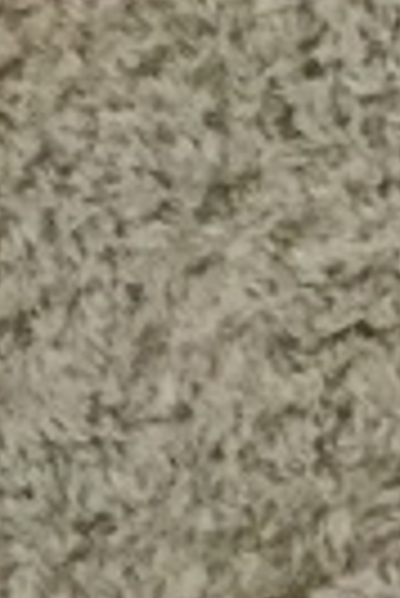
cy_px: -638
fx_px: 4305
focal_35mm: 259
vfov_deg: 7.6
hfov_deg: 4.3
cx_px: 2263
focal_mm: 3.3
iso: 400
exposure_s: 1/17
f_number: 2.4
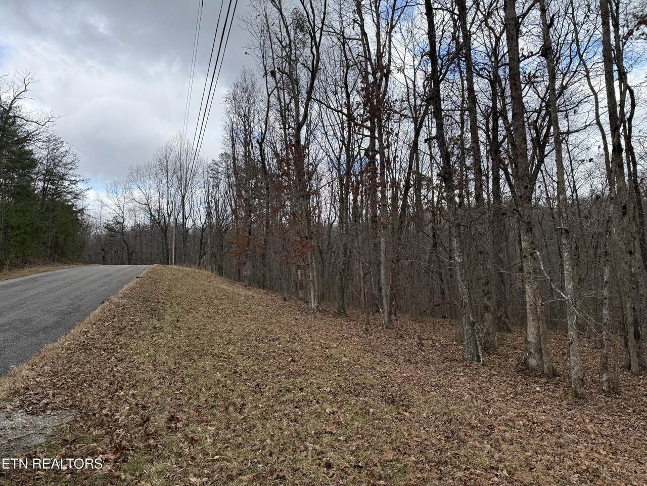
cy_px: 243
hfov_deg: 71.6
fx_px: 449
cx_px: 324
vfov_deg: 56.8
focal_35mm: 24
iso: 100
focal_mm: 6.76
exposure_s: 1/1618
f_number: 1.78
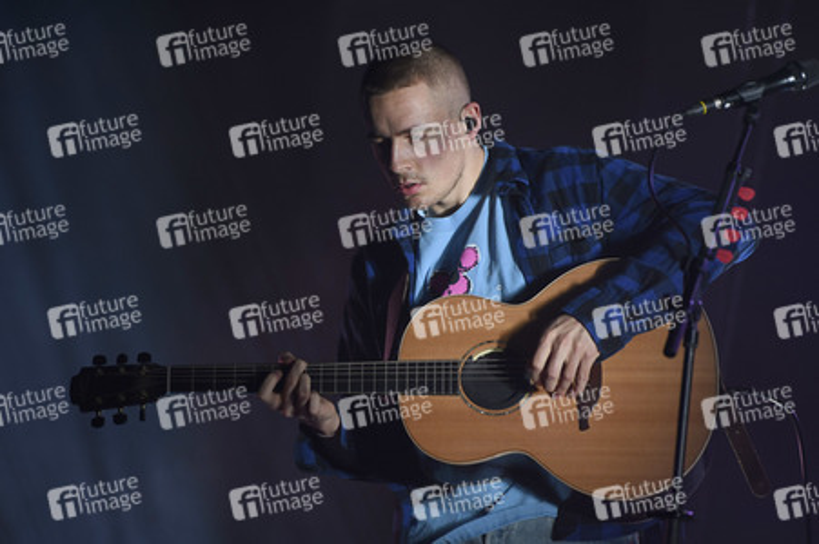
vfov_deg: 6.9
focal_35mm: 200
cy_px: 272
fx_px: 4547
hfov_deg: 10.3
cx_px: 410
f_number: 3.5
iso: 800
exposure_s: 1/800
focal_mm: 200
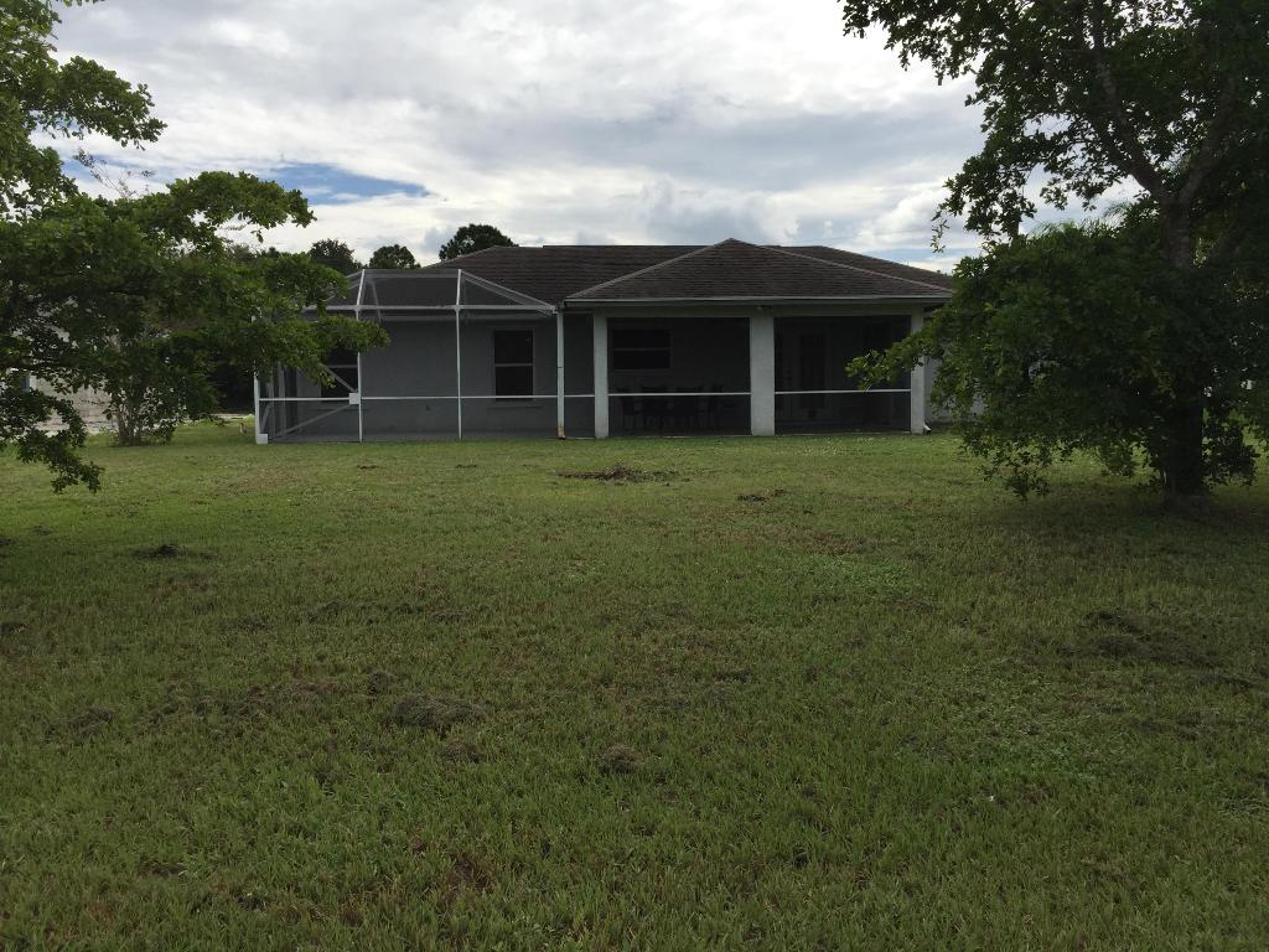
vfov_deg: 48.2
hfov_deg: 61.7
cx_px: 634
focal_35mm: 29
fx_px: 1063
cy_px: 476
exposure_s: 1/2825
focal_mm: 4.15
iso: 32
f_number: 2.2
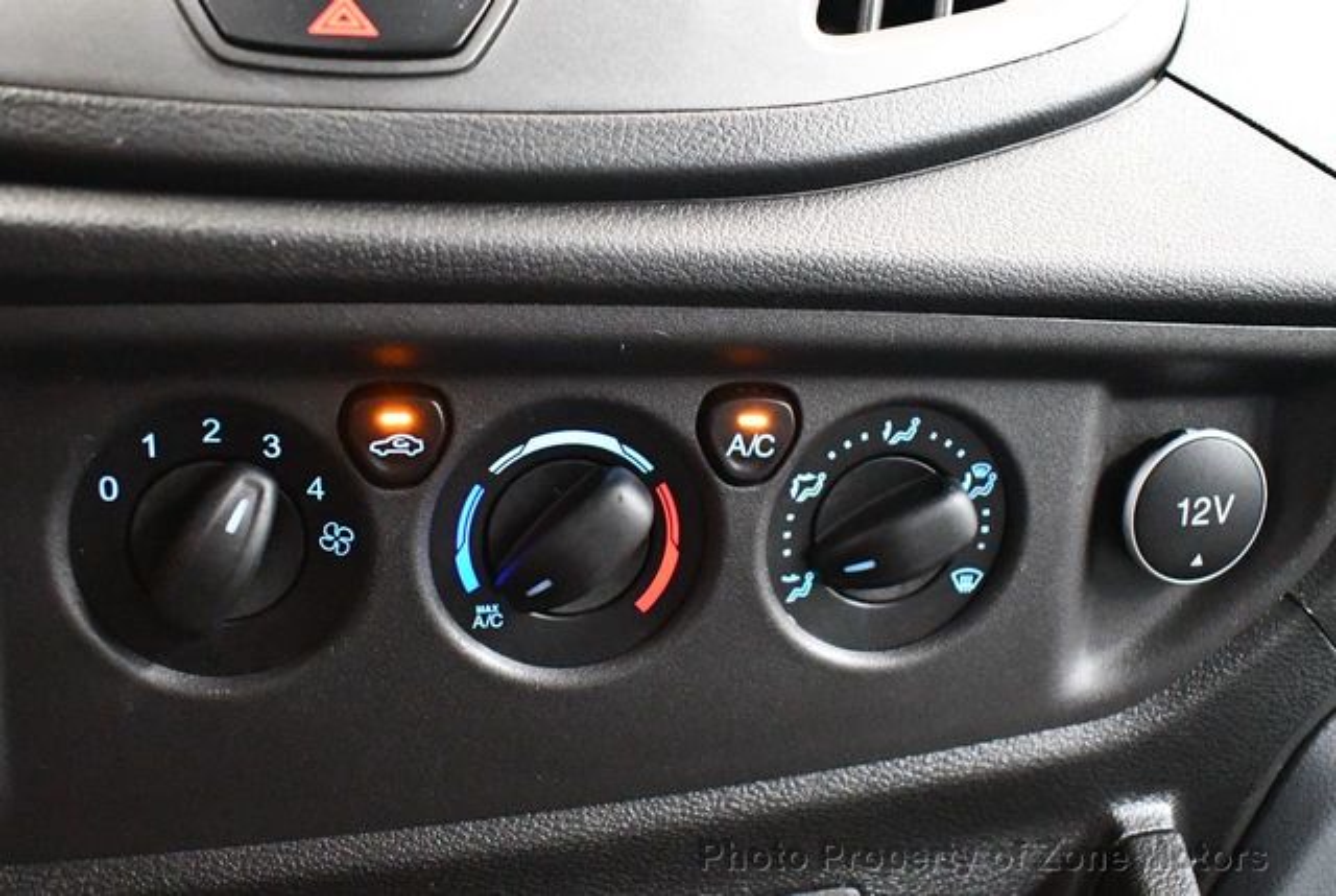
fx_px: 1338
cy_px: 448
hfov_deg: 53.1
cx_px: 668
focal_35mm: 36
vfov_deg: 37.0
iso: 11400
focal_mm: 18
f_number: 3.5
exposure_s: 1/60
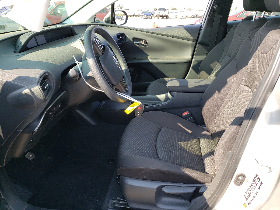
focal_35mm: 26
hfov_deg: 67.3
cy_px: 105
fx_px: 210
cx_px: 140
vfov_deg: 53.1
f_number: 1.5
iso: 50
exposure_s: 1/323
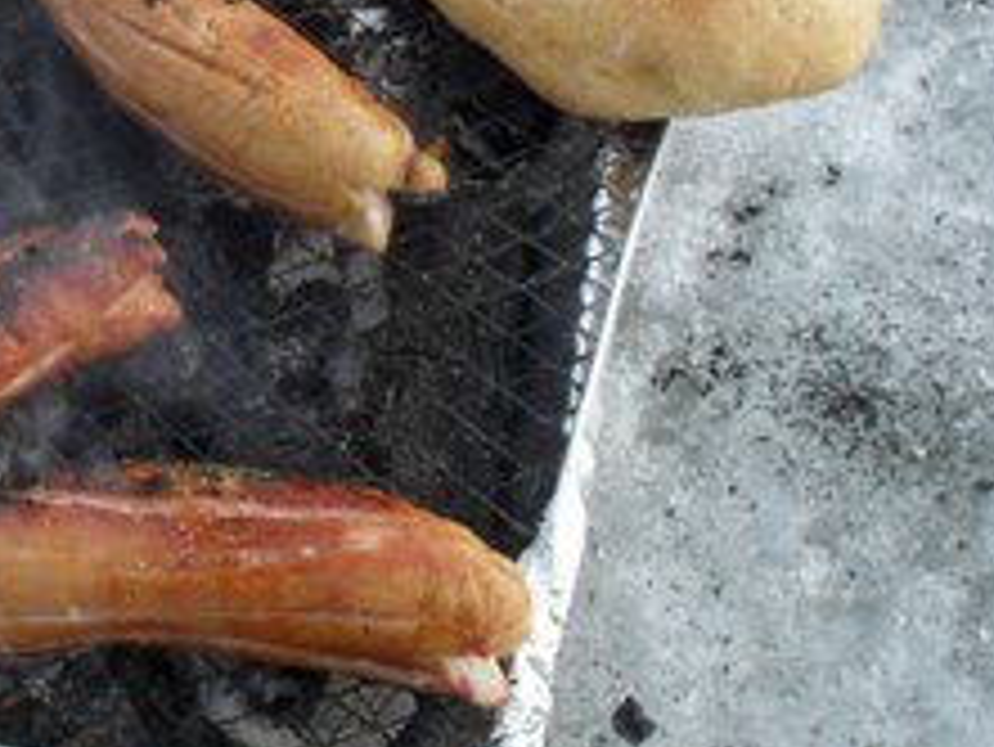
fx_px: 2040
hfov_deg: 26.4
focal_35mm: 71
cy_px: 238
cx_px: 90
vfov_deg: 20.7
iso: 100
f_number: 8.4
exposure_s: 1/125
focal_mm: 6.3
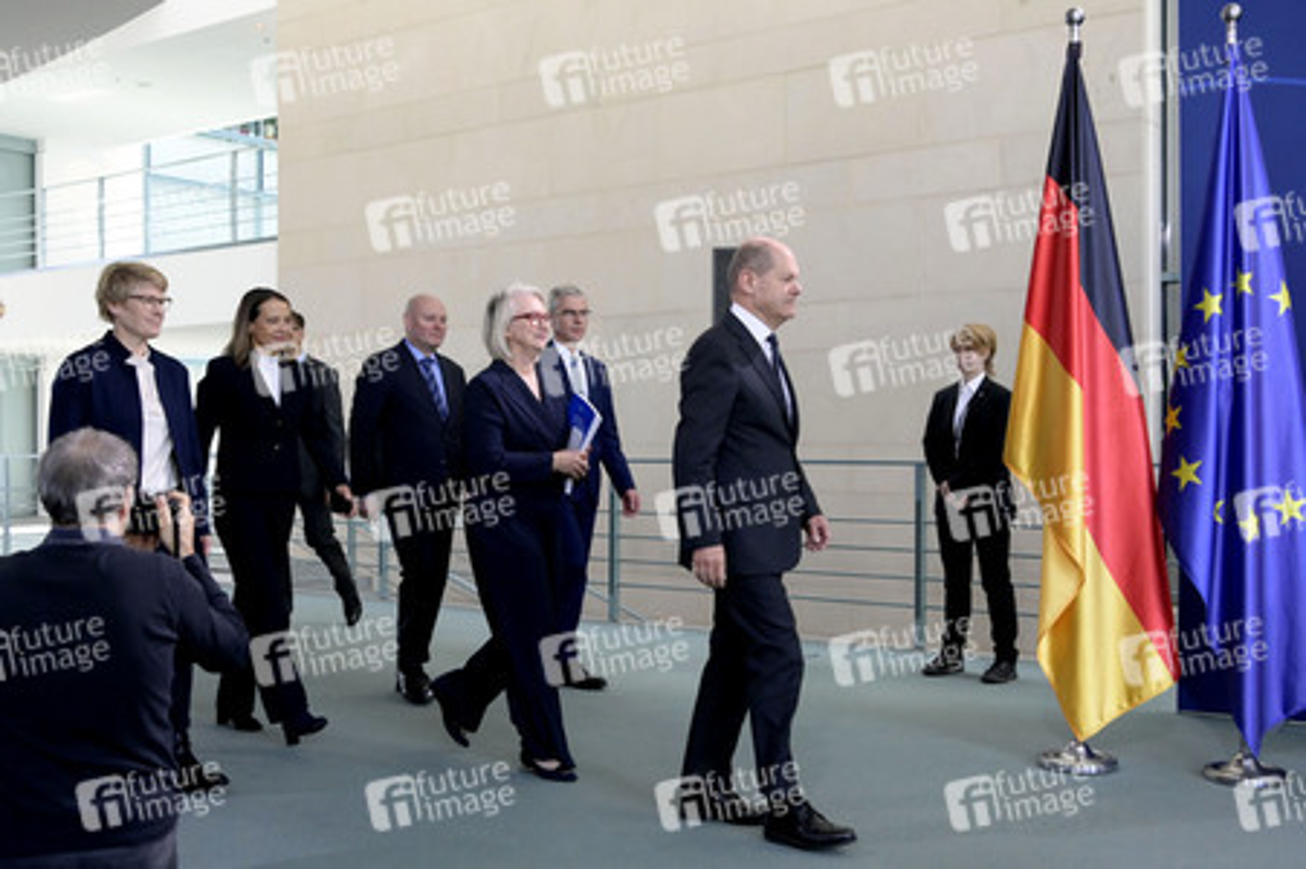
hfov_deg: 55.8
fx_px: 1233
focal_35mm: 34
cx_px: 653
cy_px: 434
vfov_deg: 38.8
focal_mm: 34
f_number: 5.6
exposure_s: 1/640
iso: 8000
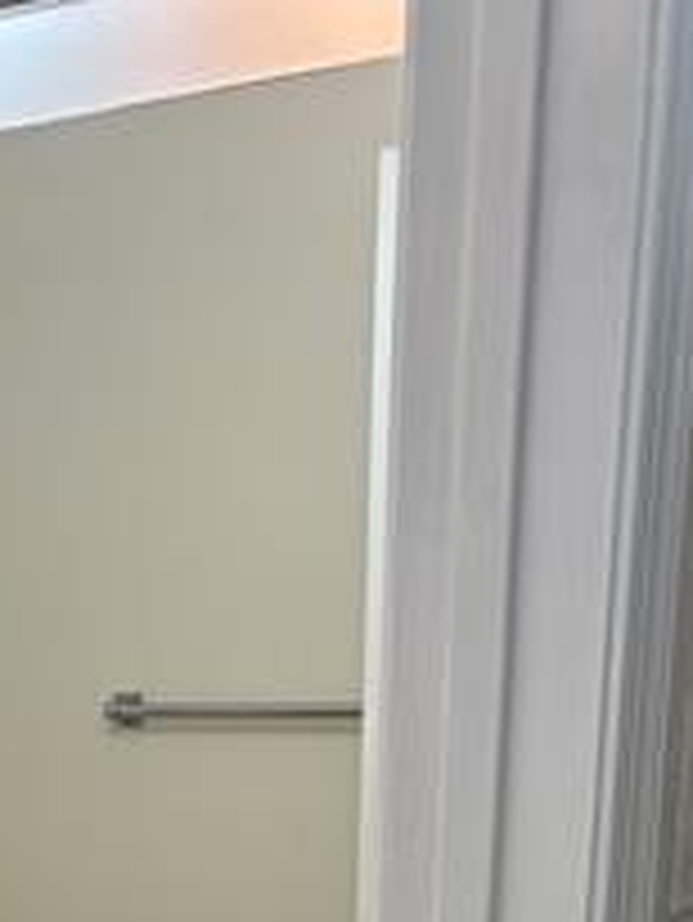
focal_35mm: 76
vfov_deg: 22.3
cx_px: 27
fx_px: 2027
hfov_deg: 19.0
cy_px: 1273
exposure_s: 1/120
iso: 100
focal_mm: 5.96
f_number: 1.6
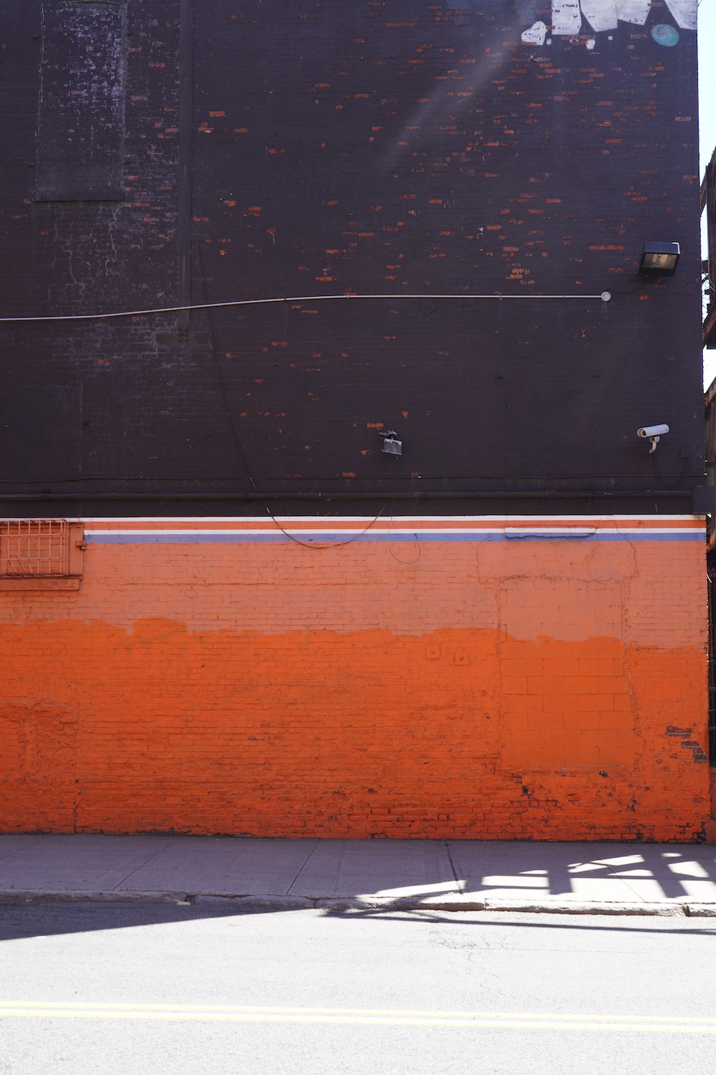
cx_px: 358
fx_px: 1372
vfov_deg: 42.7
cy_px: 538
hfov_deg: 29.2
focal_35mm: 46
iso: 800
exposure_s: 1/250
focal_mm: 46
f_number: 10
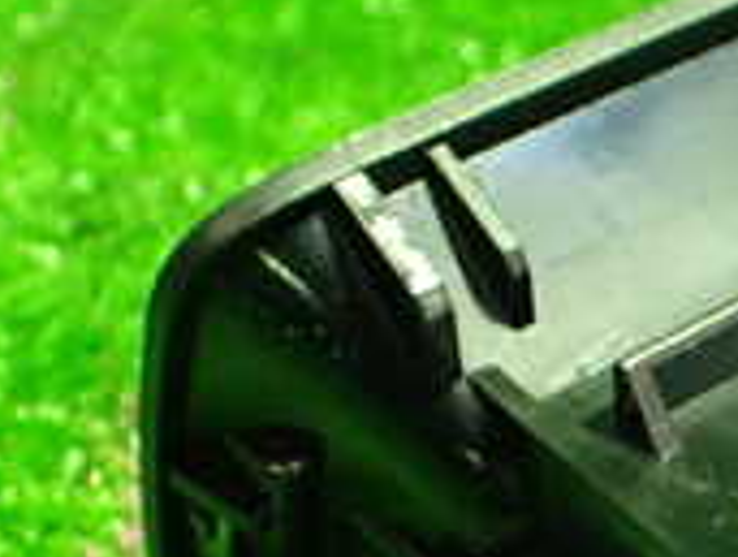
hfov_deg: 17.5
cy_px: 501
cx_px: 967
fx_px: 2243
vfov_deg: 14.0
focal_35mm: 105
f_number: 2.3
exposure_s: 1/40
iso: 800
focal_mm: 5.4
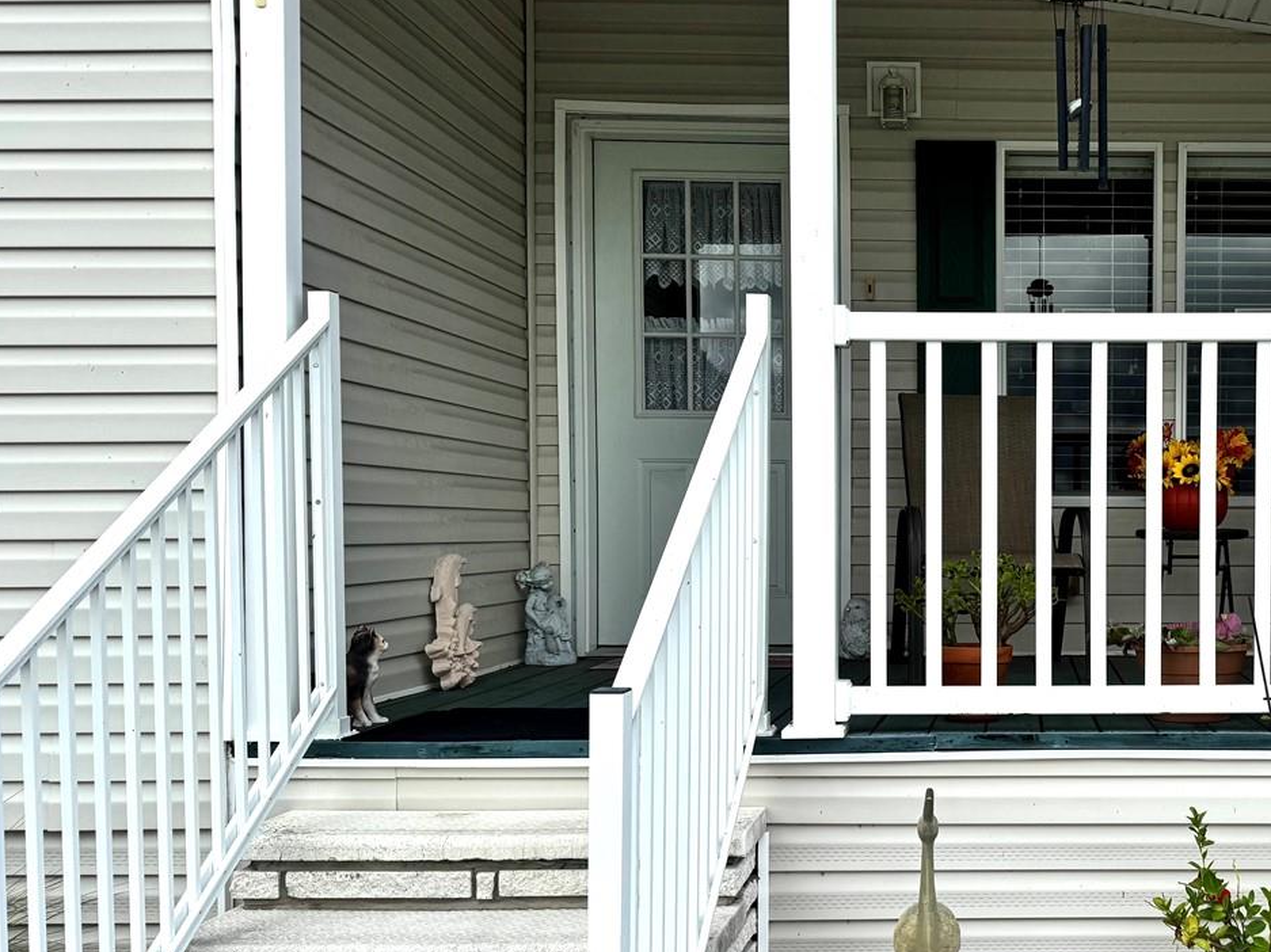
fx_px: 1505
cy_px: 567
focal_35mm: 41
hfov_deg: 43.2
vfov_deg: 35.0
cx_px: 1057
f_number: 1.78
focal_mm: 6.76
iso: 80
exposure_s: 1/3247
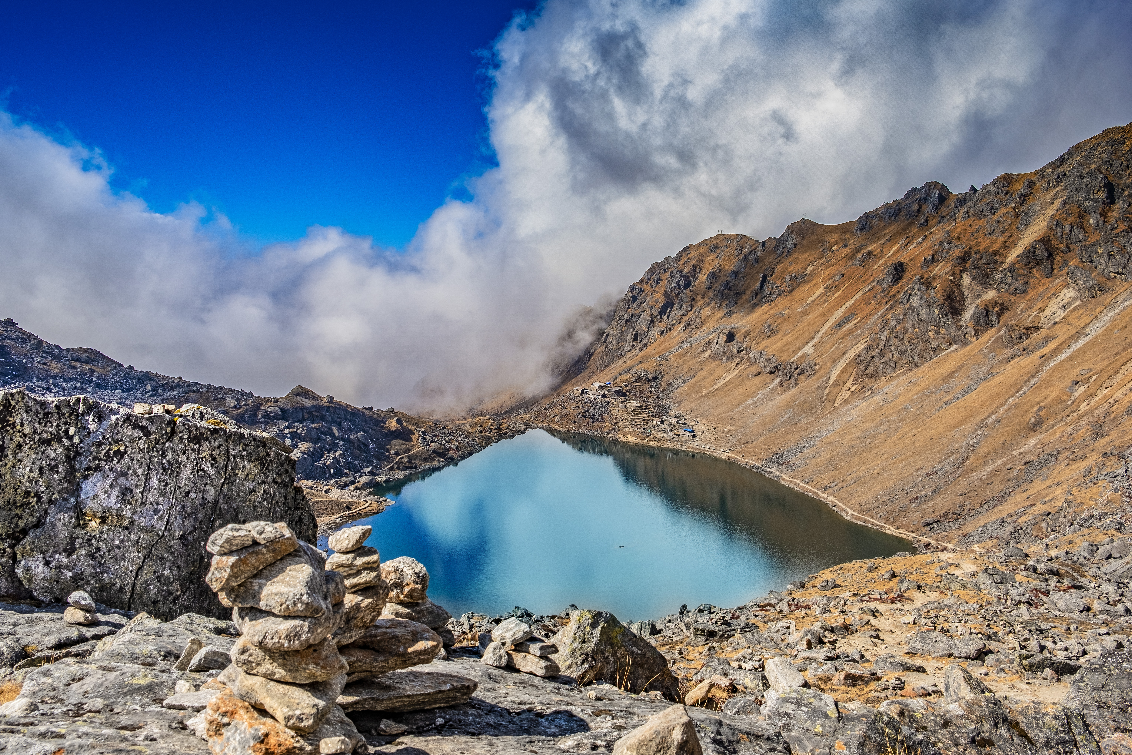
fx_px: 912
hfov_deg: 63.7
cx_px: 566
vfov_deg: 45.0
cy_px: 378
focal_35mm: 29
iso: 250
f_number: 9
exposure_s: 1/250
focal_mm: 19.6
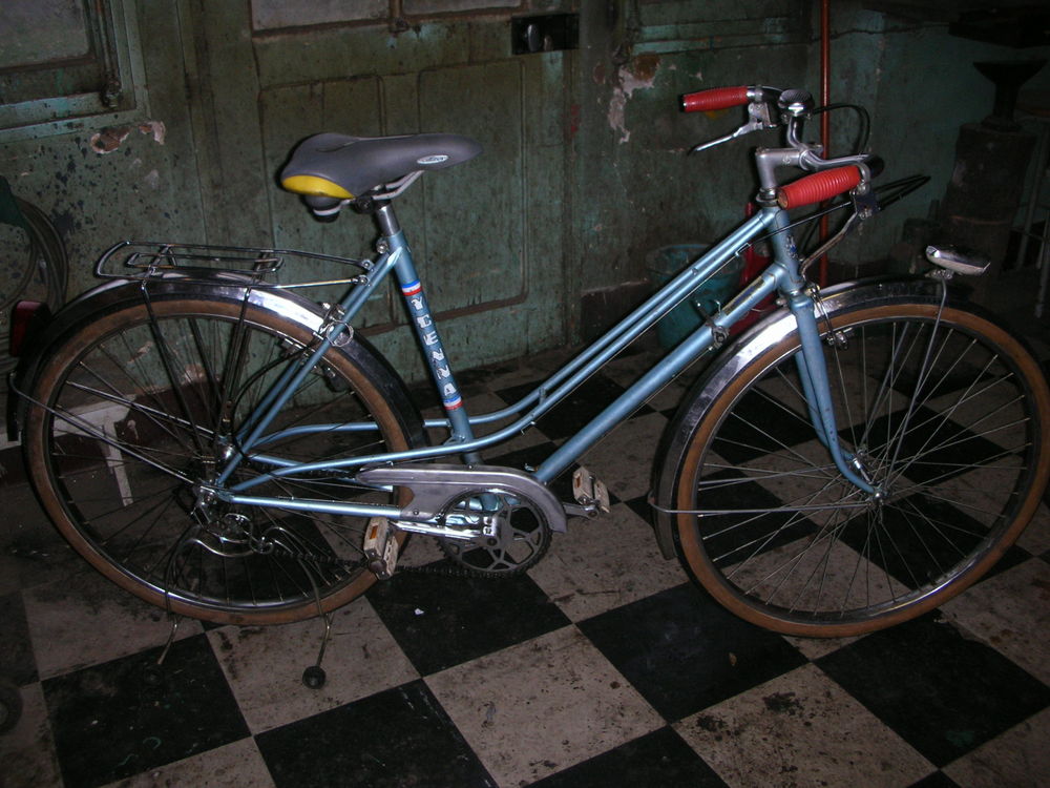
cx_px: 525
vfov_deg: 40.7
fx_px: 1062
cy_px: 394
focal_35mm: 35
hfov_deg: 52.6
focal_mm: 5.8
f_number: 3
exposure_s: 1/60.1
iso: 84
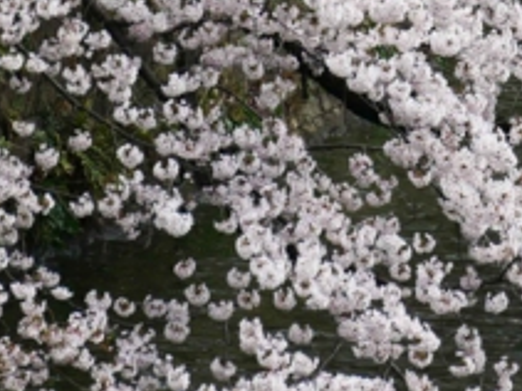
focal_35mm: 949
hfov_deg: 2.1
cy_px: -273
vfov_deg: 1.6
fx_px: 14303
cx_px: 623
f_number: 6.3
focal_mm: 125
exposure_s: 1/640
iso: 200
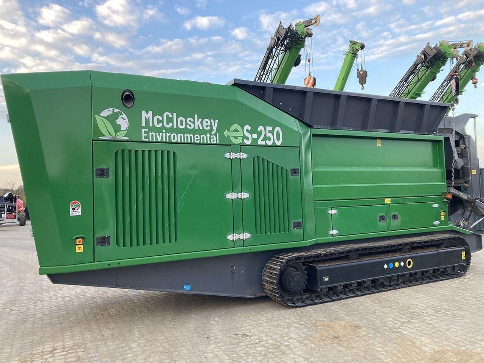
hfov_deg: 63.4
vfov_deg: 49.7
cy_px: 182
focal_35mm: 28
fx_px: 391
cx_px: 242
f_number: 1.8
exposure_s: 1/121
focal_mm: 3.99
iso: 64
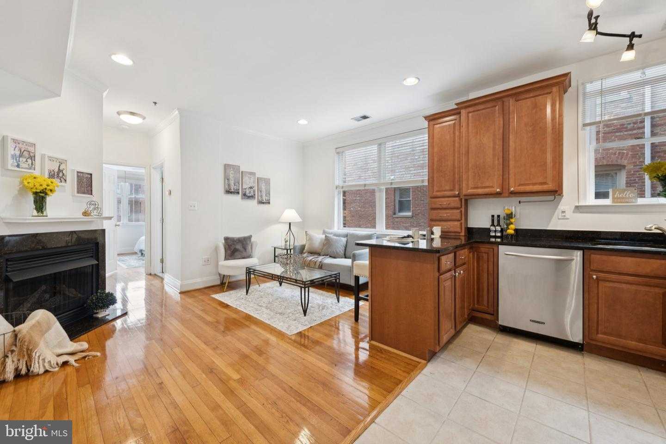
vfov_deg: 81.2
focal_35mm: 14
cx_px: 333
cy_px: 222
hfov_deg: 104.3
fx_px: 259
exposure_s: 1/5
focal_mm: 14
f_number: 10
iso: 320
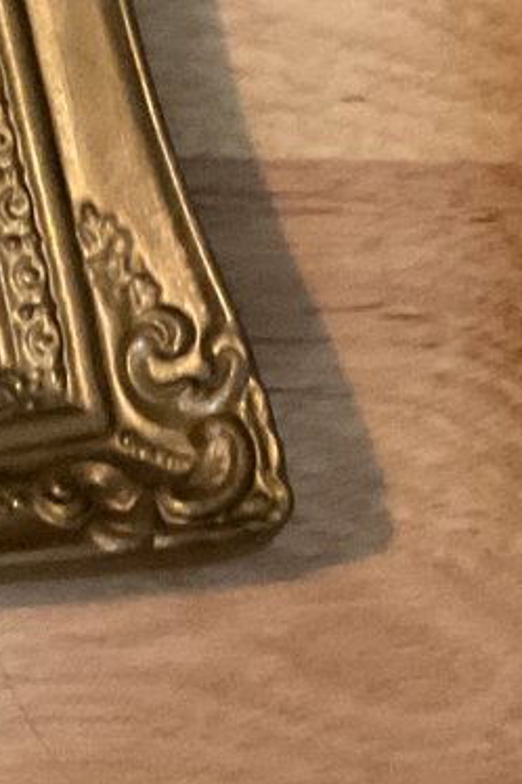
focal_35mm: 122
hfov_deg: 11.2
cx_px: 62
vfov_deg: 16.8
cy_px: 351
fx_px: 2656
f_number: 1.8
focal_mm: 3
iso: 500
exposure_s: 1/24
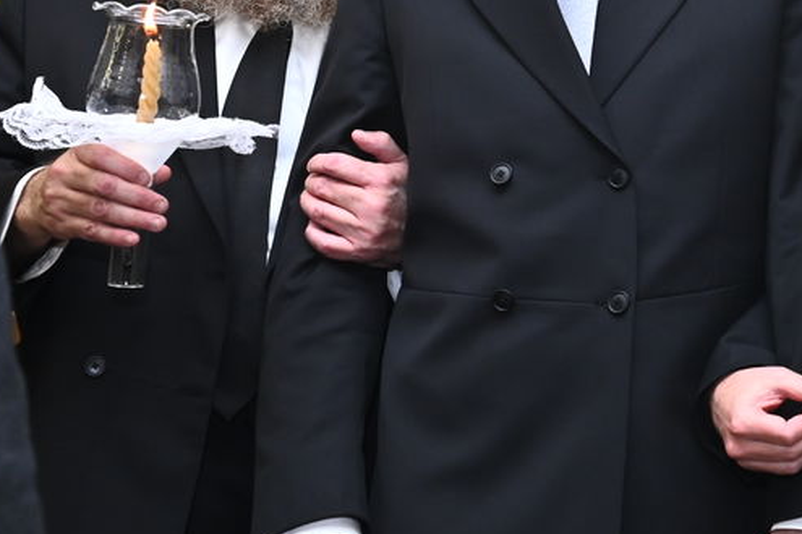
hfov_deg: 23.3
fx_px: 1827
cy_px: 81
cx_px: 877
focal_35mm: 82
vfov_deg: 16.5
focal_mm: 29
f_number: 7.1
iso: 1250
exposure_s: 1/160
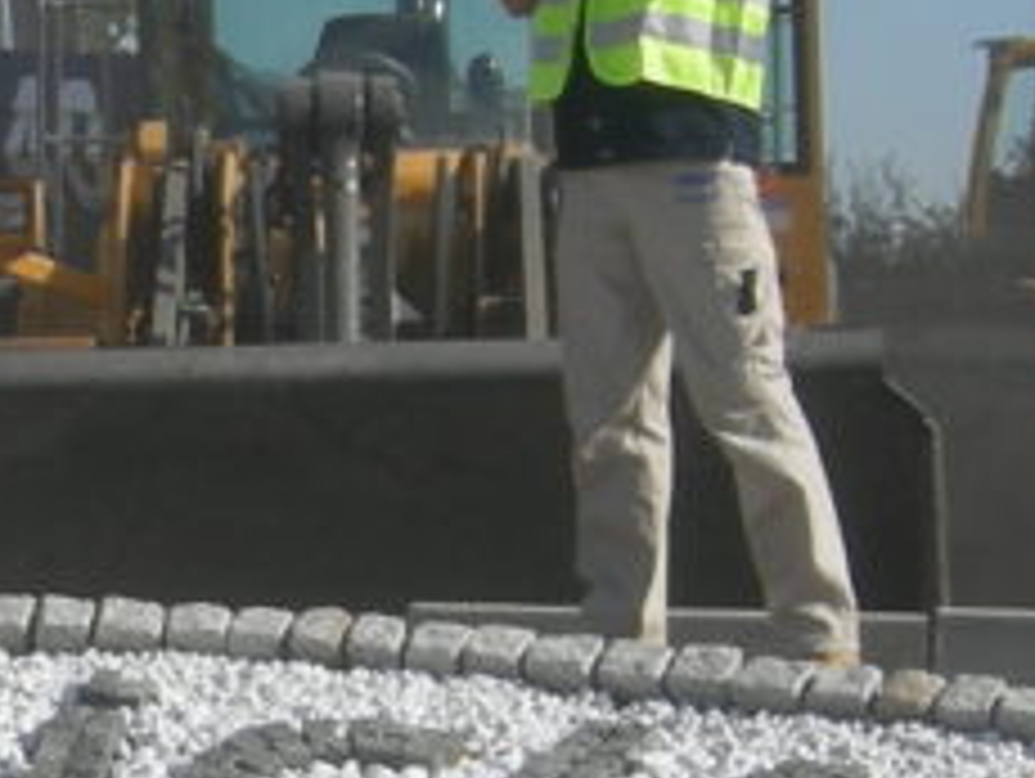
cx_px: -414
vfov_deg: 9.3
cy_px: 598
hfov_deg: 11.9
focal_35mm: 160
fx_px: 4789
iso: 64
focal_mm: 7.5
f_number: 6.8
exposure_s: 1/304
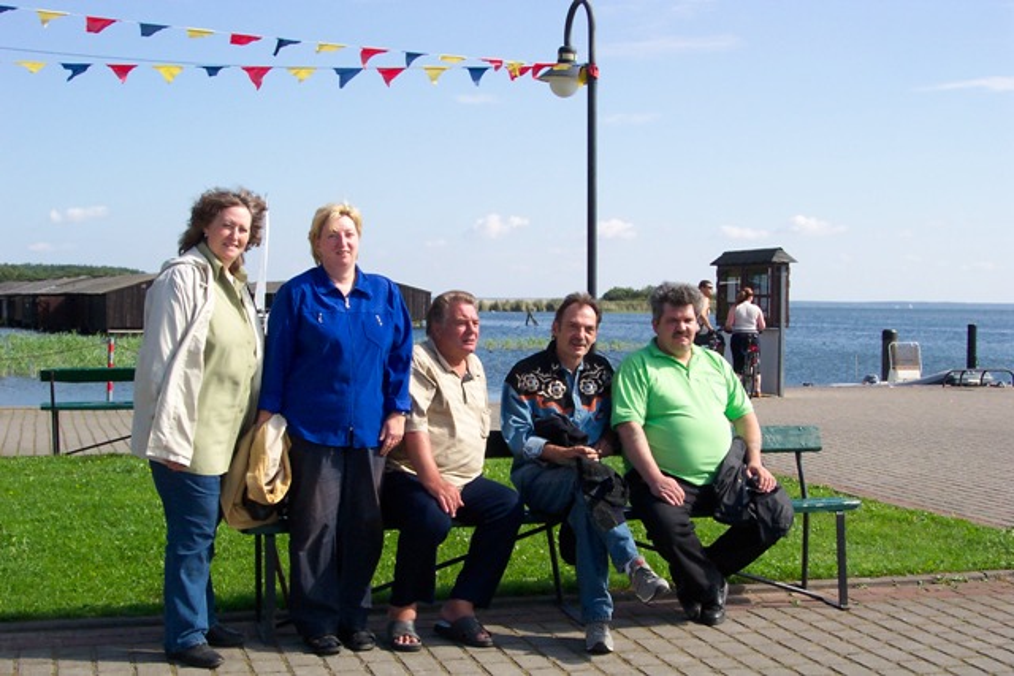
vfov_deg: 26.5
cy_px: 338
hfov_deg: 38.9
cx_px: 507
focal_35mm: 51
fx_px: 1437
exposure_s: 1/500
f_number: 5.6
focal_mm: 10.7
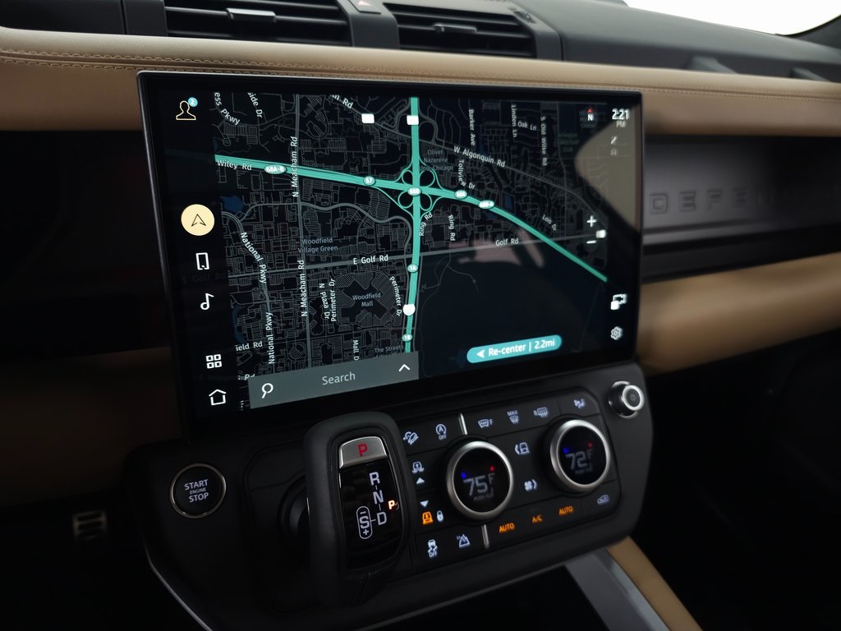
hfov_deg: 73.9
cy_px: 316
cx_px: 420
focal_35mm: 23
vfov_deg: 58.9
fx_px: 559
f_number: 1.7
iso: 160
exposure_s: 1/60
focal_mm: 6.3
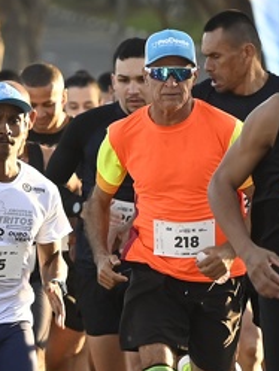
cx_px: 67
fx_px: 7613
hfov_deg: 2.1
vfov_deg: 2.8
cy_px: 161
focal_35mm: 709
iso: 400
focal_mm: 150
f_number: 4
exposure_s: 1/500
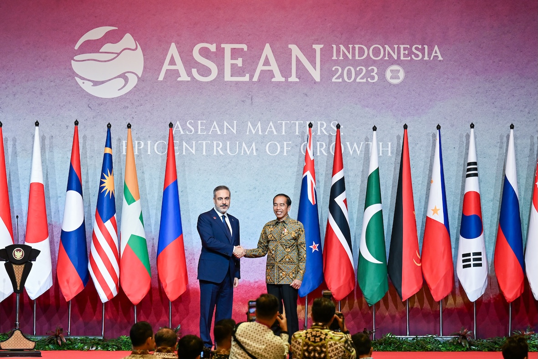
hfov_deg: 13.1
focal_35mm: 157
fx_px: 2347
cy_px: 180
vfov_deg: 8.7
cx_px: 269
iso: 800
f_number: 3.2
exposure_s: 1/200
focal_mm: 105
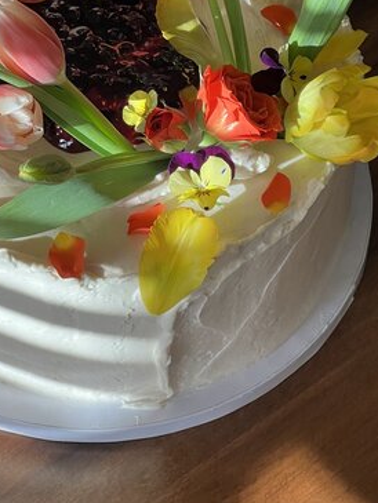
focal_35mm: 135
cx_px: 101
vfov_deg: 14.5
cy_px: 74
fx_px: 1964
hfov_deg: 11.0
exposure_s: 1/120
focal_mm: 9
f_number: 2.8
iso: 125
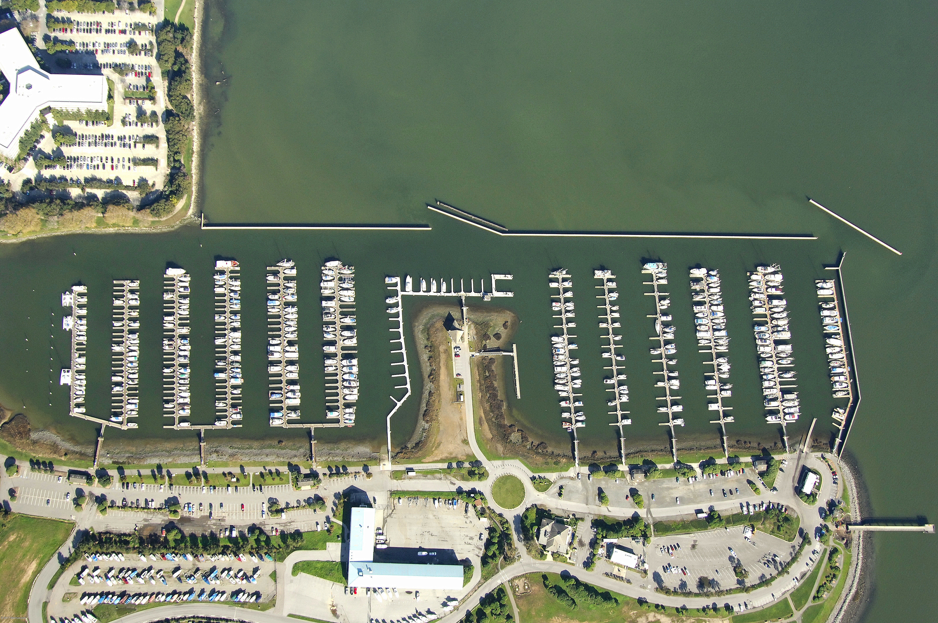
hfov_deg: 53.2
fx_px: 937
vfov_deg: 36.8
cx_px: 469
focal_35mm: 36
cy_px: 312
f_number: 5
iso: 400
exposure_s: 1/1000
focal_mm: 24
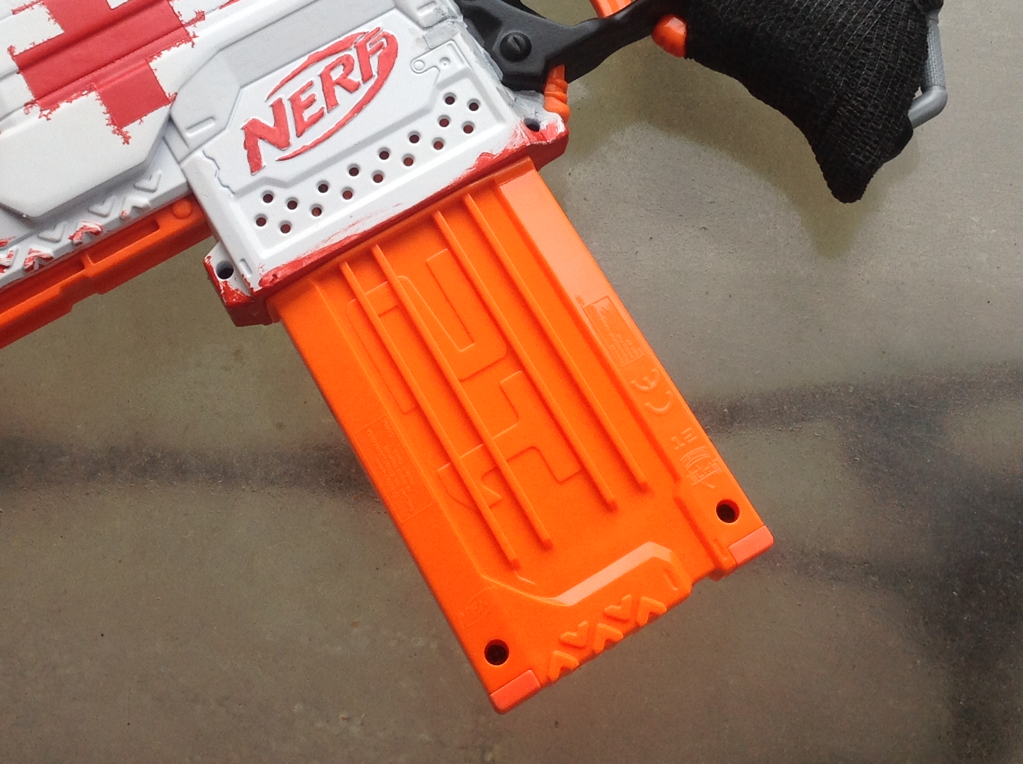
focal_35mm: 62
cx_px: 440
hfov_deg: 31.2
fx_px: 1830
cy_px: 143
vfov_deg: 23.2
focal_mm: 4.28
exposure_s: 1/291
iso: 50
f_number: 2.4
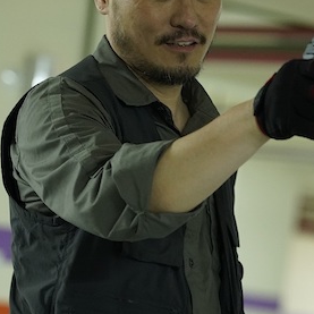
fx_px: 2648
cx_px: 294
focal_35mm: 258
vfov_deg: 6.8
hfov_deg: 6.8
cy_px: 174
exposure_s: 1/125
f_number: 3.5
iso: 4000
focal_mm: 105
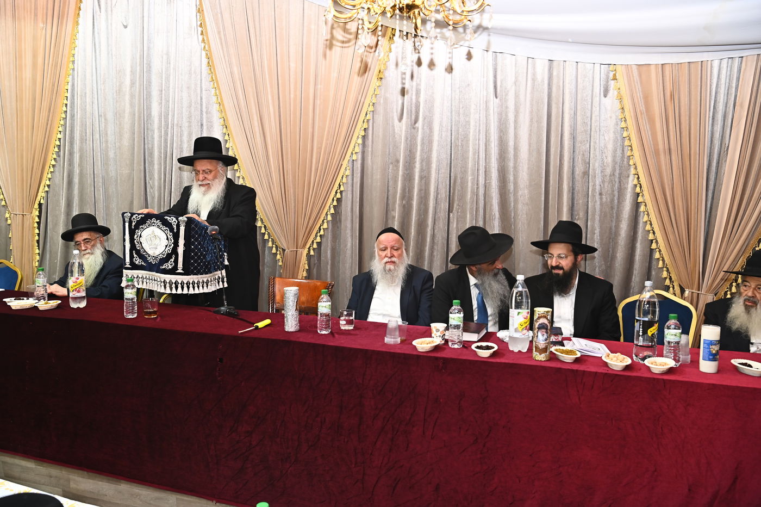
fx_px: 676
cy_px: 254
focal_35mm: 32
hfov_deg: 58.7
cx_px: 380
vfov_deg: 41.1
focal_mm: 32
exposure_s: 1/160
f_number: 6.3
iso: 1250
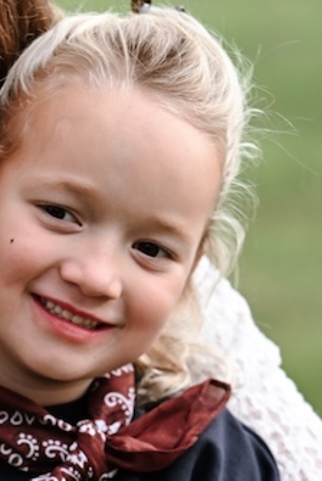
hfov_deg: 4.4
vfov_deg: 6.6
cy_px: 531
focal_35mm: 310
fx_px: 4150
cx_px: 58
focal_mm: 130
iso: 1600
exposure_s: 1/1600
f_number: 4.5
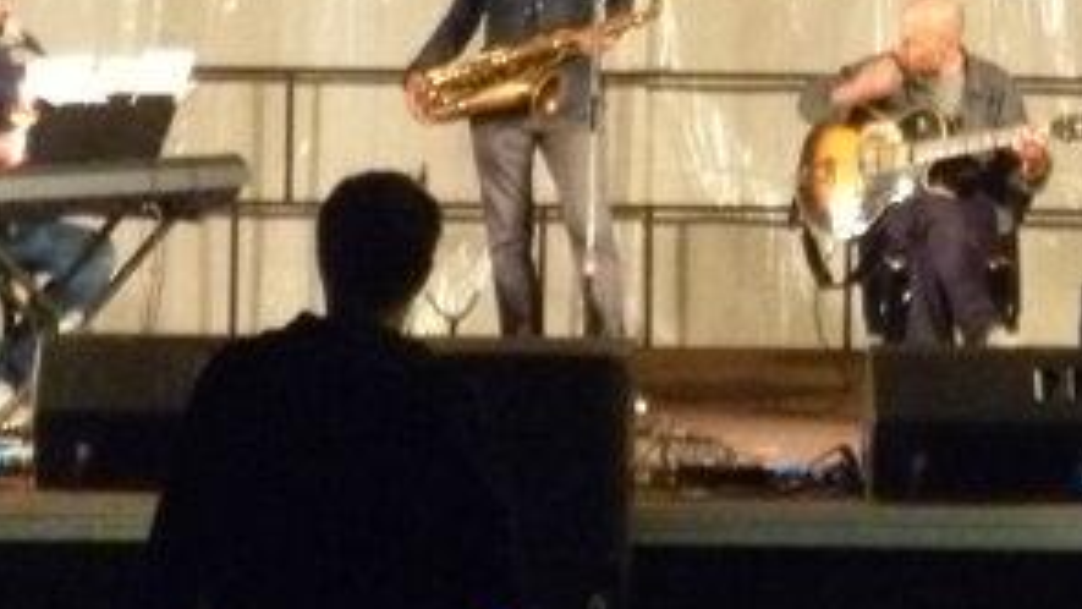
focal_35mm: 298
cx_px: 1225
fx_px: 8550
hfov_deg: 7.2
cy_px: -183
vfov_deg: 4.1
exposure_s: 1/15
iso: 1000
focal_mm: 18
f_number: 5.6
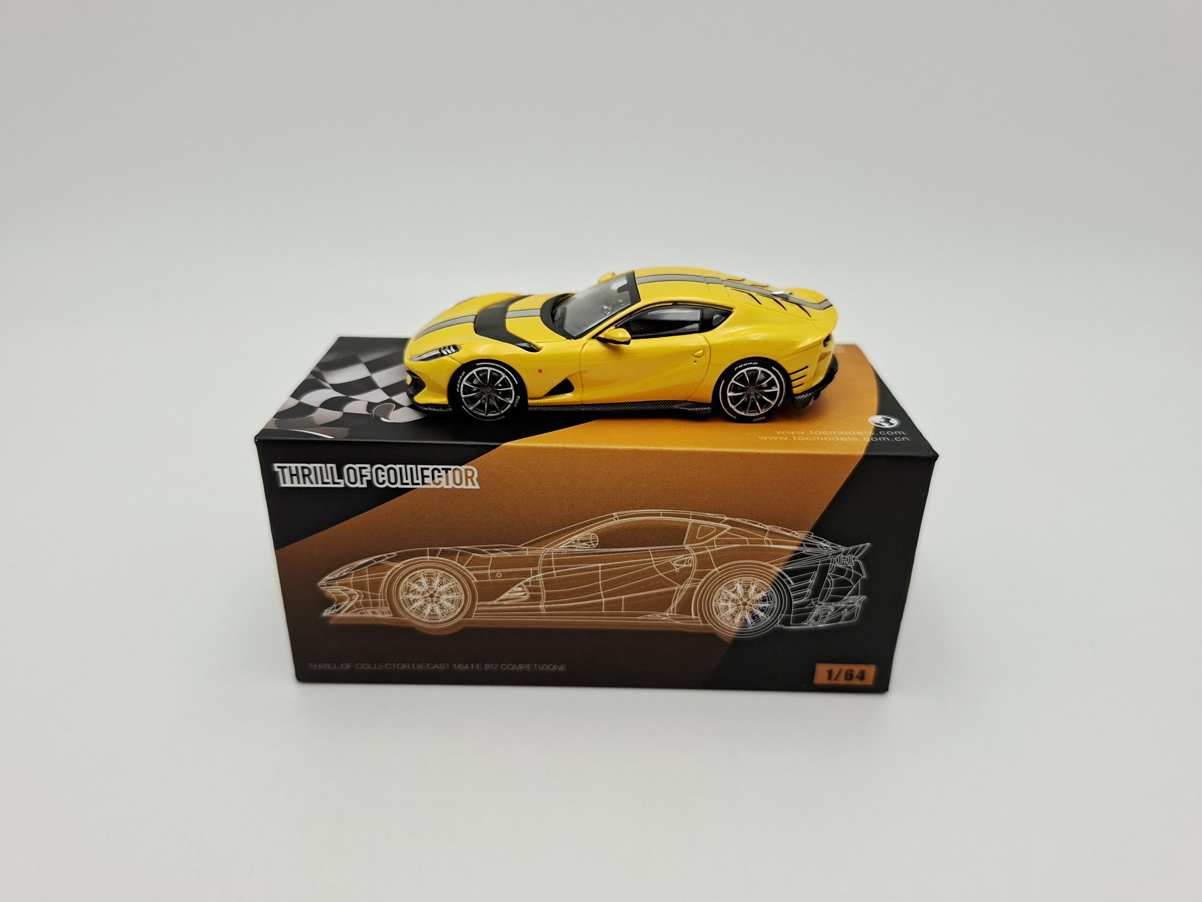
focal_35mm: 23
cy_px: 451
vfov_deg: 58.9
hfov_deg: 73.9
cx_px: 601
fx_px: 799
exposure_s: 1/326
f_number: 1.8
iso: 50
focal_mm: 5.54
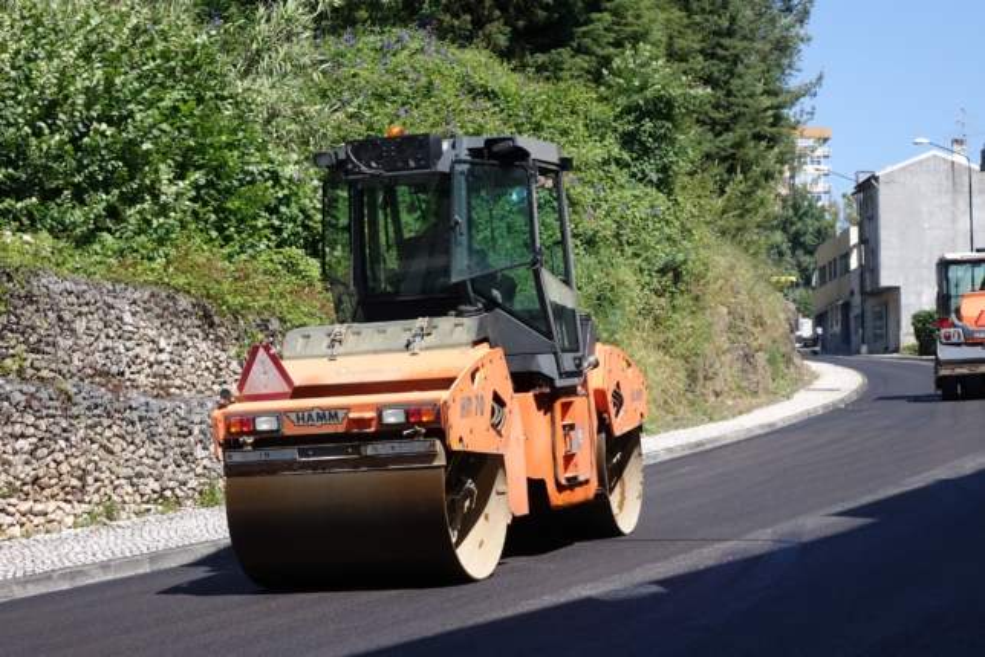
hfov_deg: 25.0
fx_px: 2217
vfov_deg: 16.9
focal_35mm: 81
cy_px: 328
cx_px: 492
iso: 100
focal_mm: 29.84
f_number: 4
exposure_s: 1/500
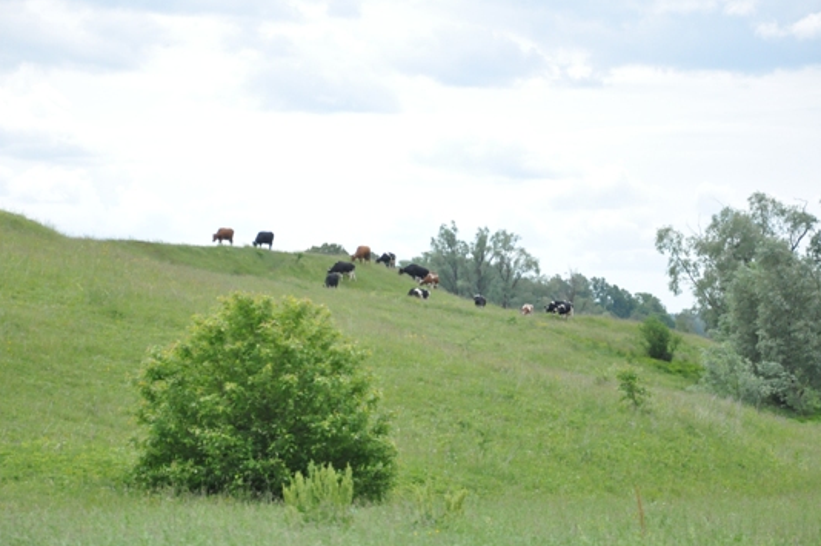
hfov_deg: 10.9
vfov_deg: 7.3
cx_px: 407
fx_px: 4297
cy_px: 281
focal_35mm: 189
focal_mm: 105
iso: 1600
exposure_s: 1/4000
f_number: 5.6
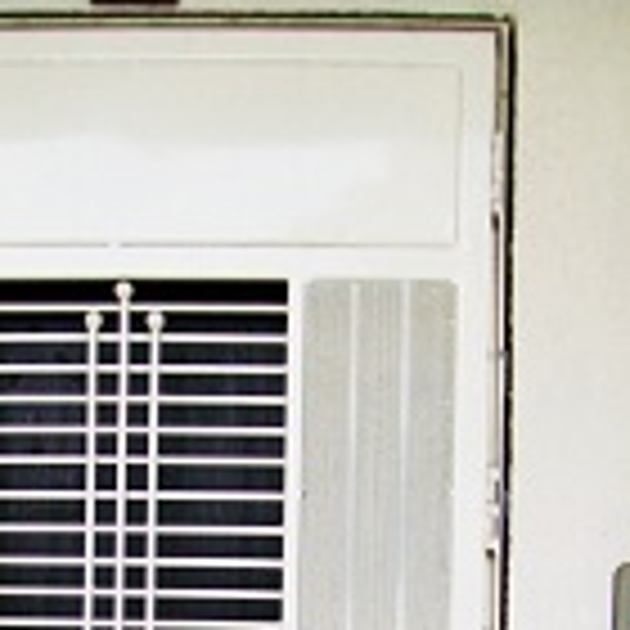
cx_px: 218
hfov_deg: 21.8
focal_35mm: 79
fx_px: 1627
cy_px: 817
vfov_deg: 20.1
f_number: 2.7
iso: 64
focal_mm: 6.1
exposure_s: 1/320
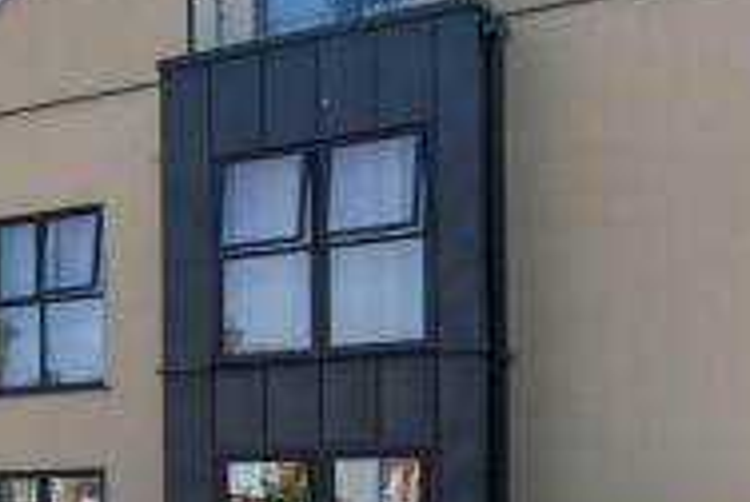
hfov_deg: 24.1
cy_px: 205
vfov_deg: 23.0
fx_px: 1231
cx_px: -455
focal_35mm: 59
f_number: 7.1
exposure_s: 1/2000
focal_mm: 17
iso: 1000
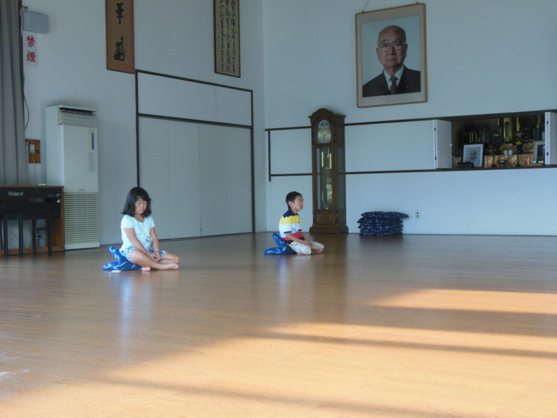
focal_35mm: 50
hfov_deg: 38.2
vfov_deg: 29.1
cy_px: 209
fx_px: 805
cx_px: 278
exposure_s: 1/25
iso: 400
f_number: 4
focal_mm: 8.9
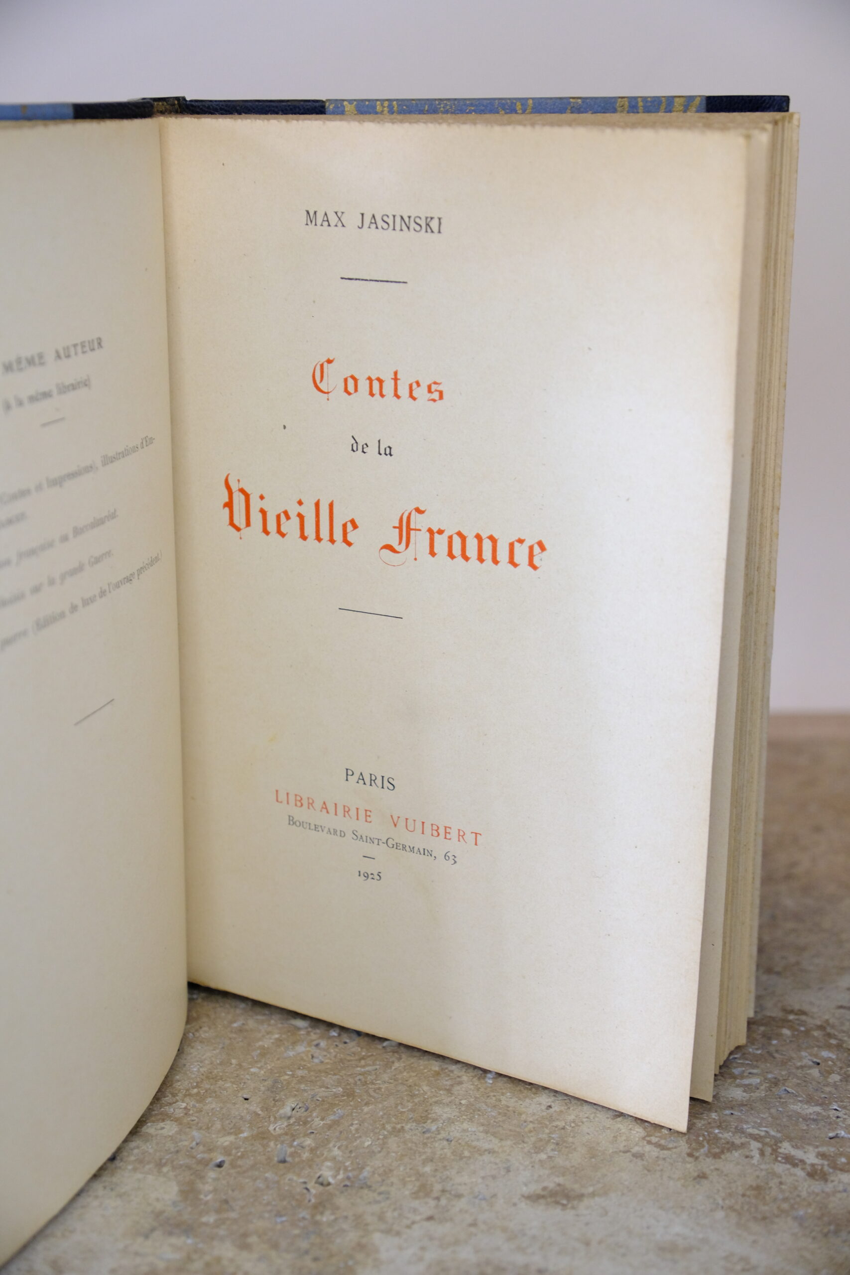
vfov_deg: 41.1
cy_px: 638
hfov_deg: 28.1
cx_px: 425
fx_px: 1700
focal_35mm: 48
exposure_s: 1/100
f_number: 4
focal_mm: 32.1
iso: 1600
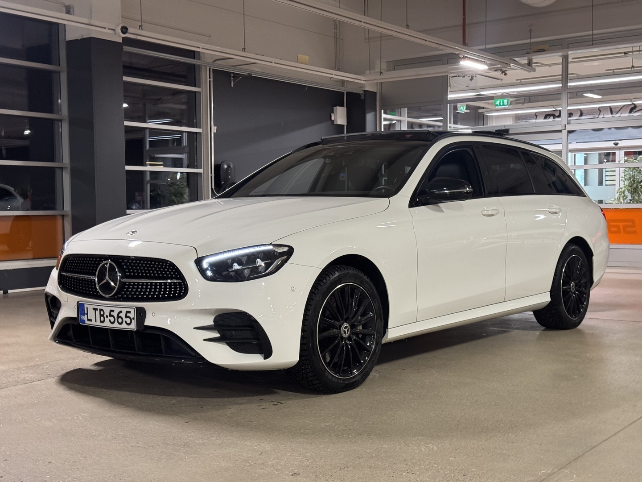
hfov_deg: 39.7
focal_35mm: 48
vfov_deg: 30.3
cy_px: 241
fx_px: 890
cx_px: 321
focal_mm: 6.76
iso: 200
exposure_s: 1/55
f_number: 1.78
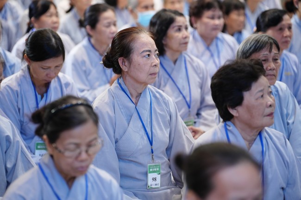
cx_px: 150
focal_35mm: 113
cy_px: 100
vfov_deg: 12.1
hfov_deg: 18.1
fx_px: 945
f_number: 2.8
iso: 2000
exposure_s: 1/100
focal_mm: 113
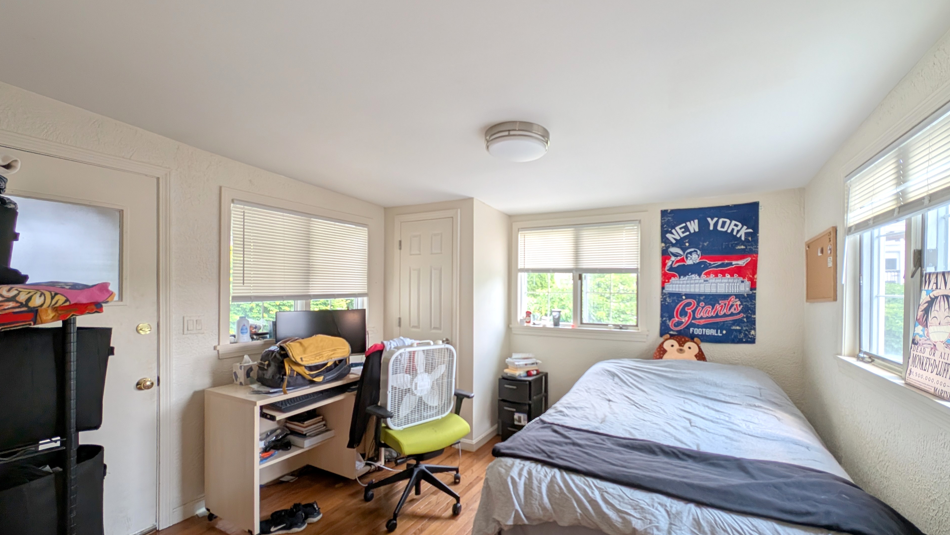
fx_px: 353
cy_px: 287
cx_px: 505
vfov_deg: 74.2
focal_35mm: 14
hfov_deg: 106.7
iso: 63
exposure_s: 1/74.6
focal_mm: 2.23
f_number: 1.95
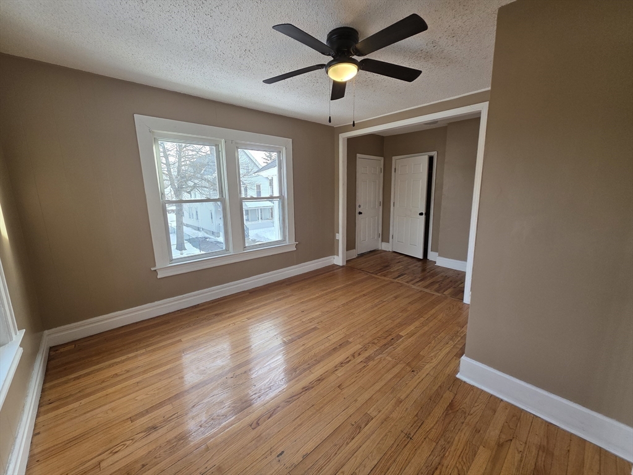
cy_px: 238
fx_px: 238
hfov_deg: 106.2
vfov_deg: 89.9
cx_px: 316
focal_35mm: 13
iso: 100
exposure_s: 1/120
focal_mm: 2.2
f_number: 1.9
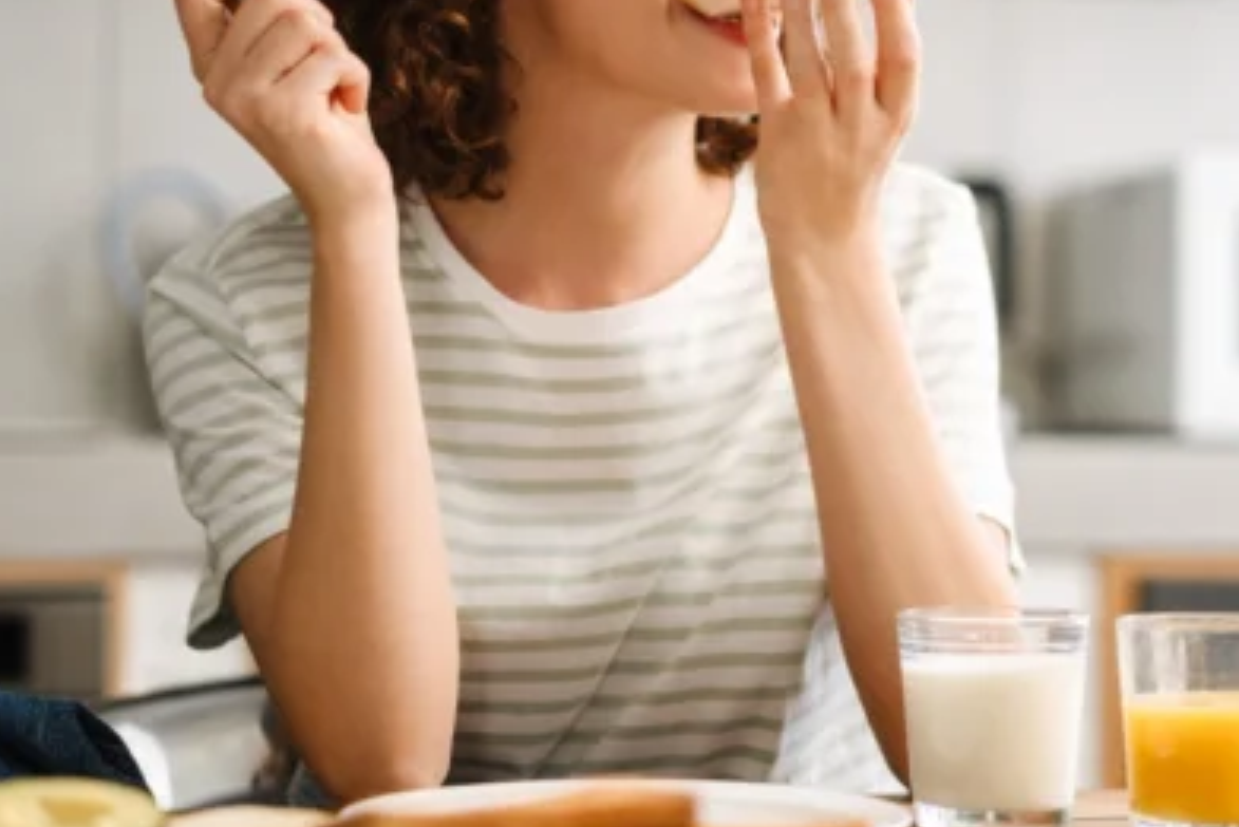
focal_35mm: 108
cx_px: 773
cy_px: 238
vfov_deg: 12.7
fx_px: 3718
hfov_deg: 18.9
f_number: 1.8
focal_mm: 55
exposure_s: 1/200
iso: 500
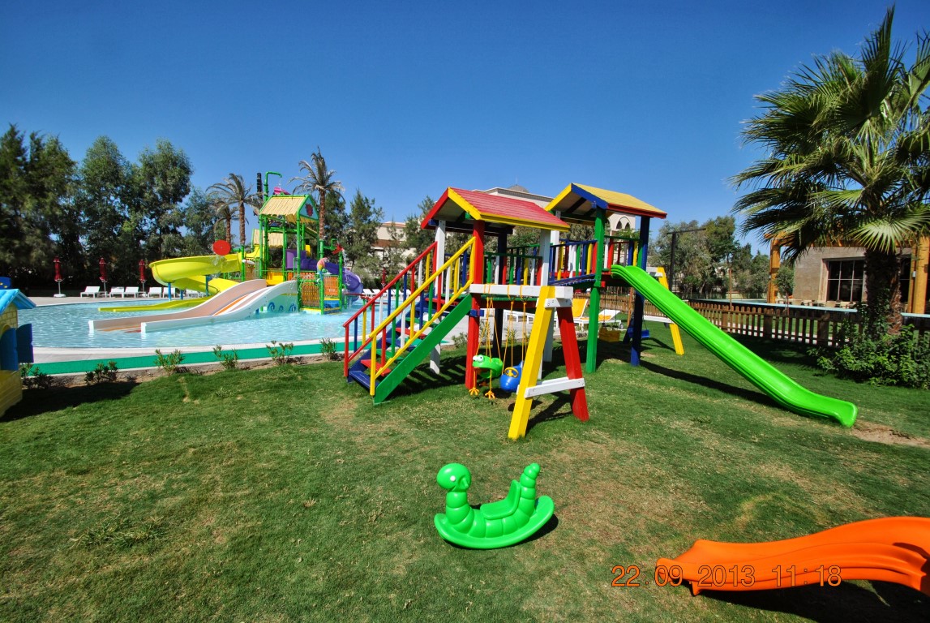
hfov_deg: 100.3
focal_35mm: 15
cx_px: 465
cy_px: 312
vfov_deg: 77.5
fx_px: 388
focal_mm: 10
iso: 100
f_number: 9
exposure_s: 1/320
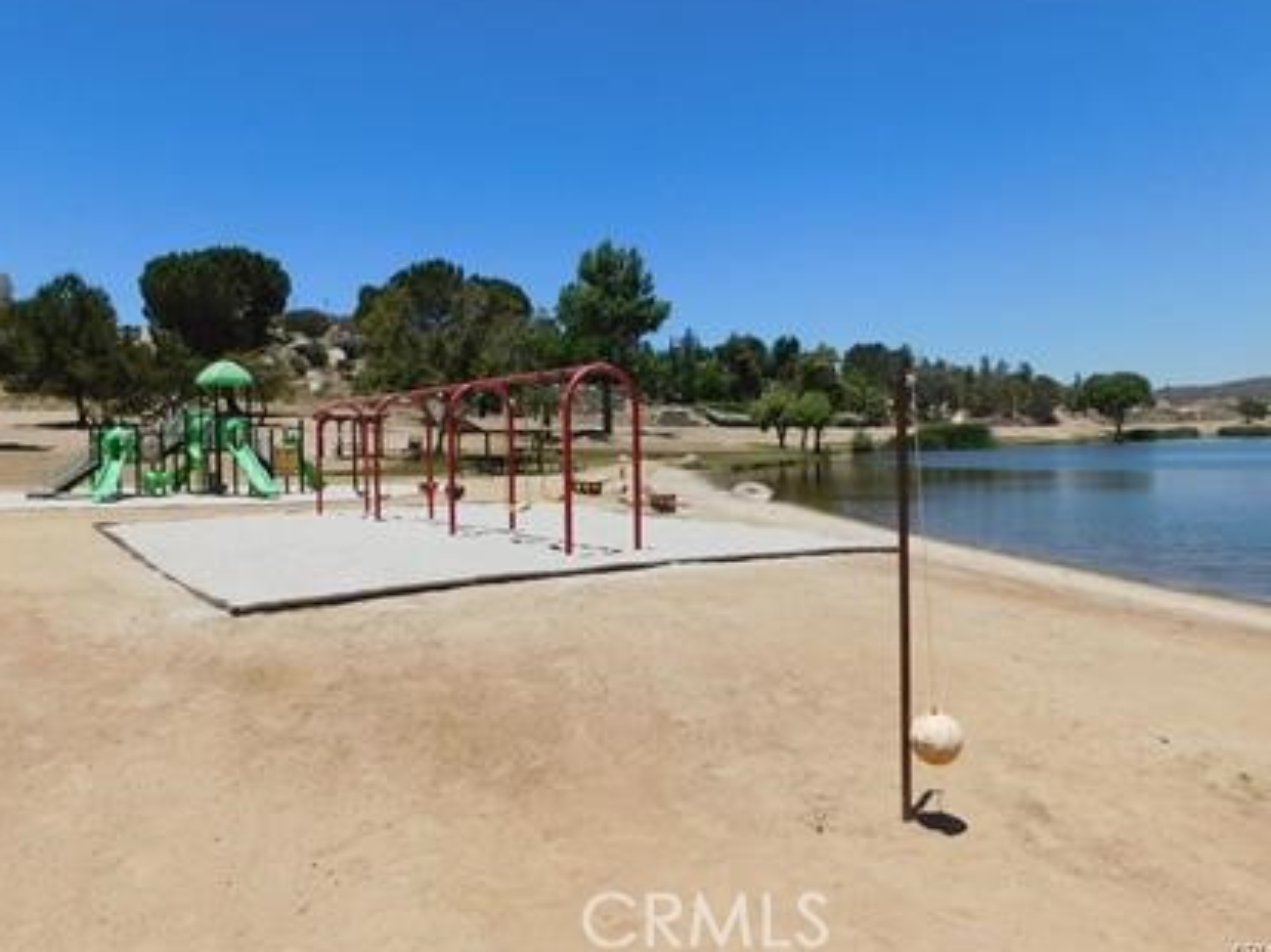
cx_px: 611
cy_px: 447
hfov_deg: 69.4
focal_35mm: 25
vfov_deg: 54.8
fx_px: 917
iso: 125
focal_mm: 4
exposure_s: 1/800
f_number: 6
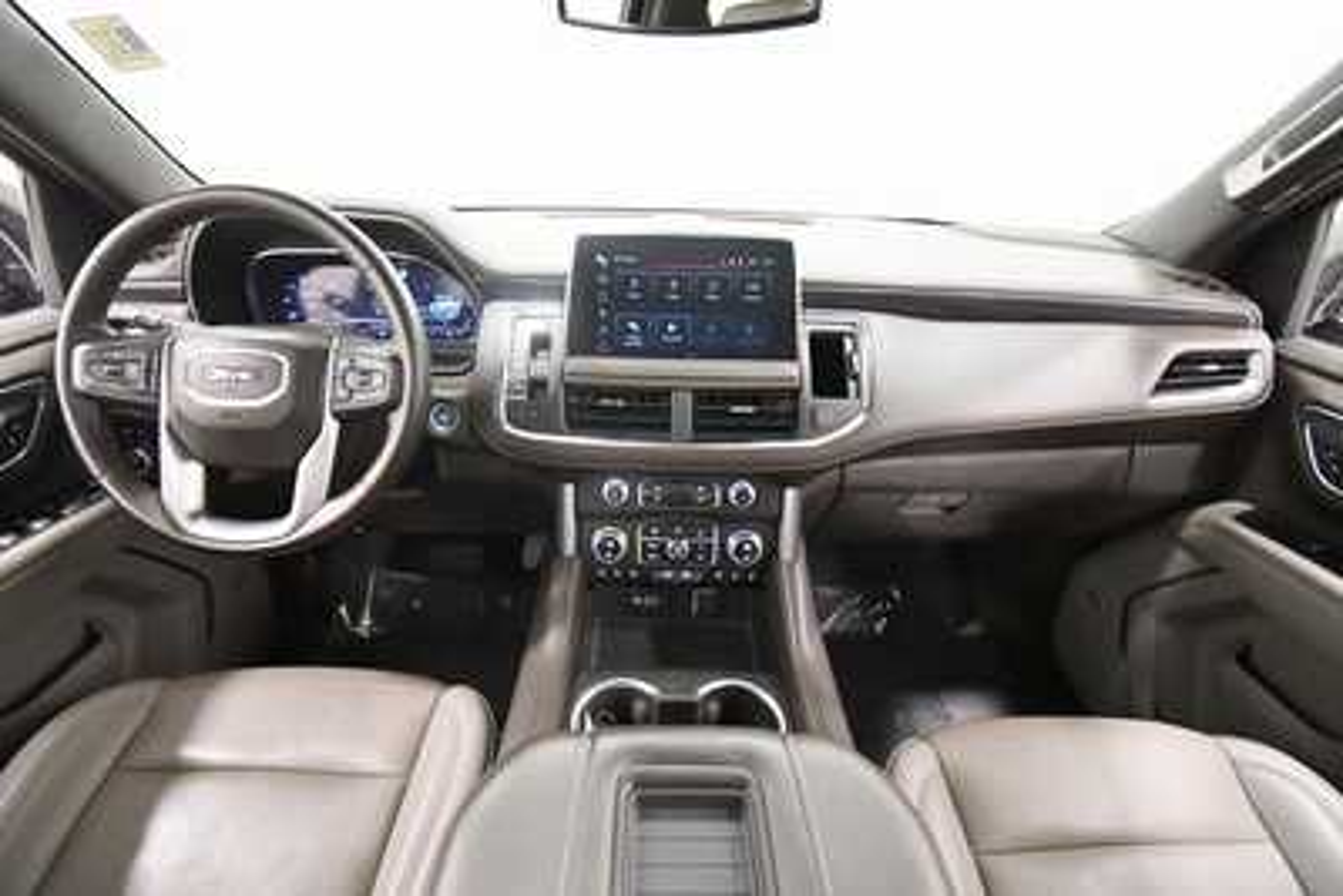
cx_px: 672
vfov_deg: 77.4
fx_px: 560
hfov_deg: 100.4
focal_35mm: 15
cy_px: 448
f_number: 4.5
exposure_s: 1/60
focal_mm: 10
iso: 3600
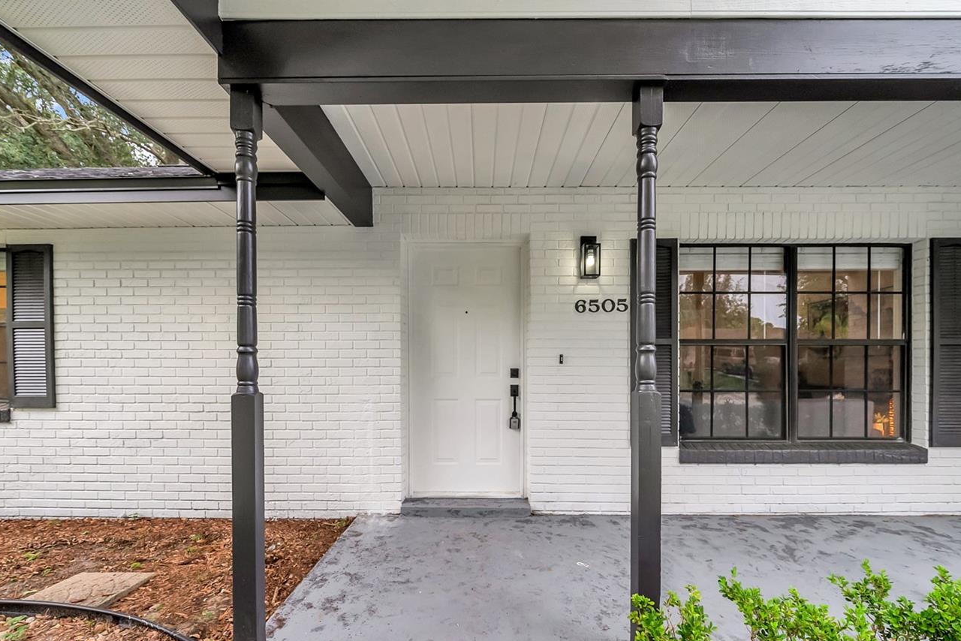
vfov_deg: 76.7
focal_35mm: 15
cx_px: 476
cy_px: 377
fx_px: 400
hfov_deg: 100.4
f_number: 8
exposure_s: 1/100
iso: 800
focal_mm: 12
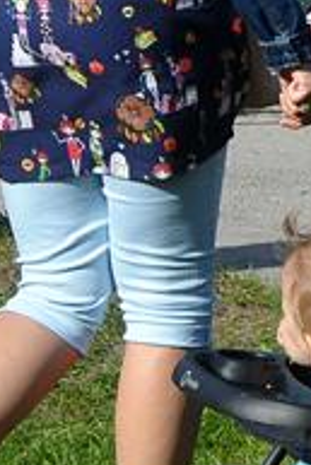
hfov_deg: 2.9
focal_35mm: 462
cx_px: 861
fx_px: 5976
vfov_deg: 4.4
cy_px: -134
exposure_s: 1/1600
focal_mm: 70
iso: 800
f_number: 10
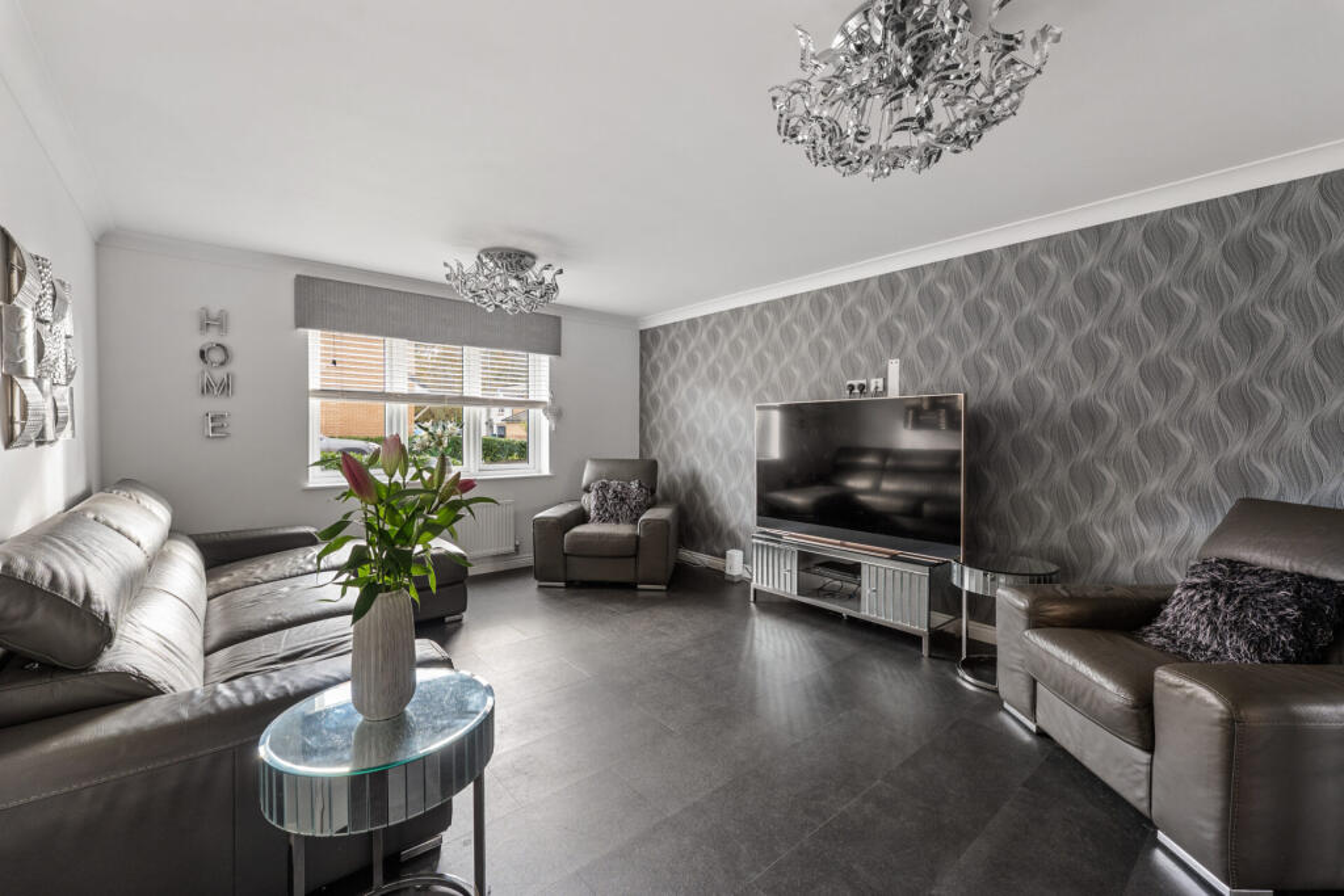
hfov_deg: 104.2
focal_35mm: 14
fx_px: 523
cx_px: 672
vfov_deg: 81.2
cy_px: 448
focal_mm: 14
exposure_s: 1/5
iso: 640
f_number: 8
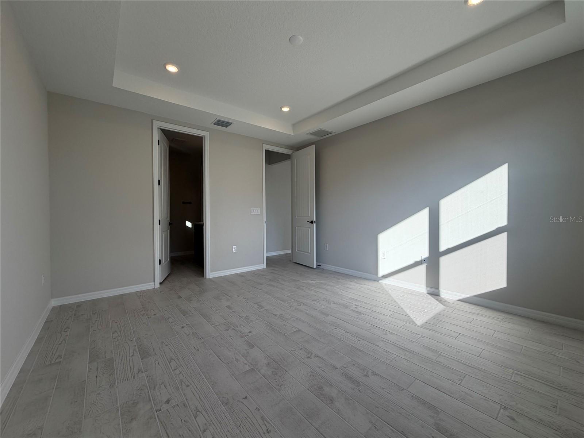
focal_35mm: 14
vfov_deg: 85.7
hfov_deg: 102.1
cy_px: 219
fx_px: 236
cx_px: 292
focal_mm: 2.22
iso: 40
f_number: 2.2
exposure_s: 1/256
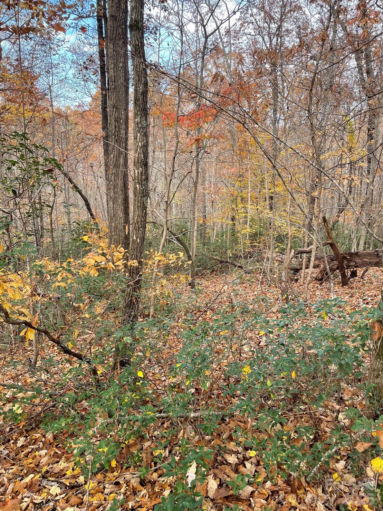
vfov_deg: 65.3
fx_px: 398
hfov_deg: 51.3
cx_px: 190
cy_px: 250
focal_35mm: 27
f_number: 1.6
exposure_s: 1/284
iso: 32
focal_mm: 4.2
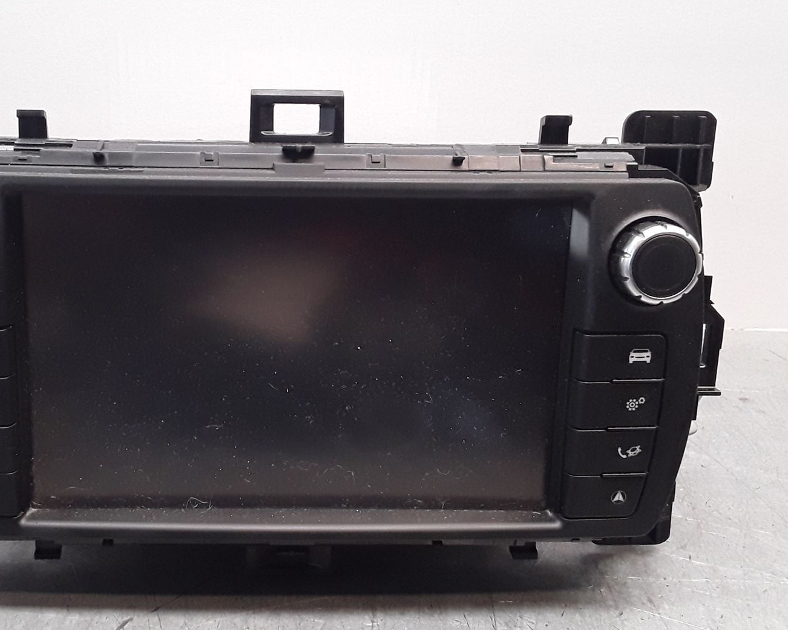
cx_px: 268
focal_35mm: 43
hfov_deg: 42.4
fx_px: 1003
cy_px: 352
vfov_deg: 34.8
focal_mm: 2.91
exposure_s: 1/100
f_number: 1.9
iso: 100
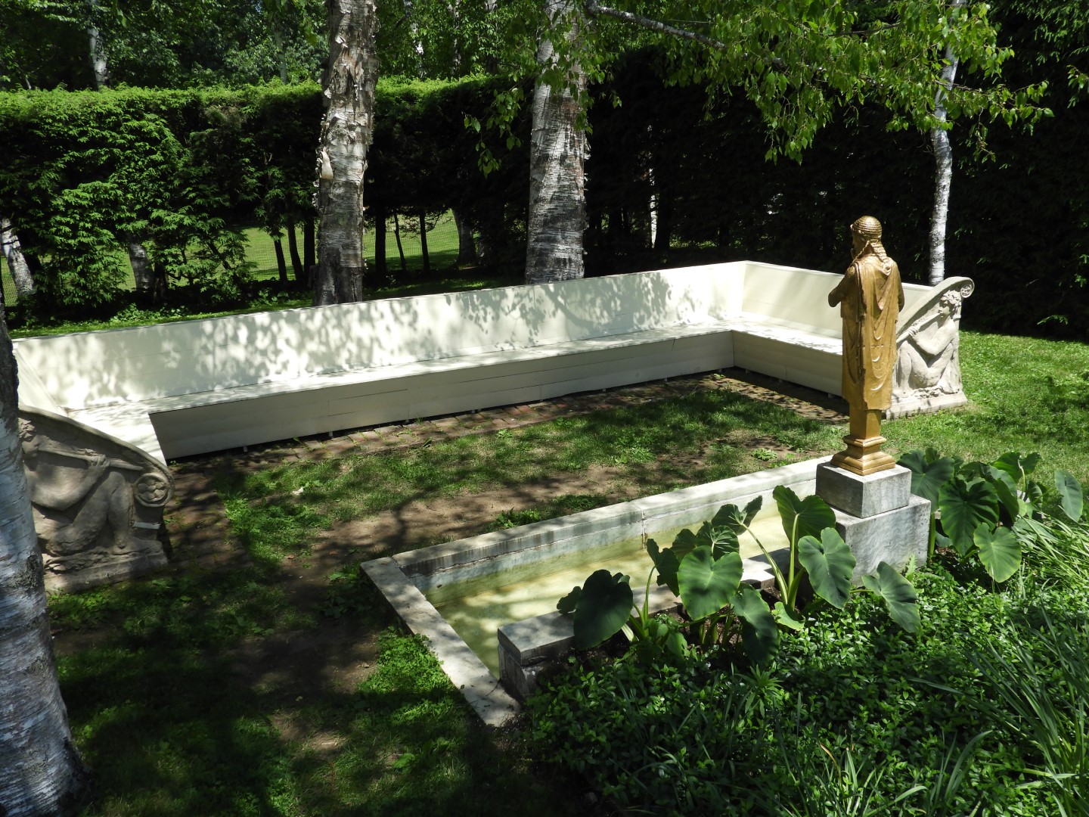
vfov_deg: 46.8
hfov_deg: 60.0
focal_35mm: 30
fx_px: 944
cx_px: 544
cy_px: 408
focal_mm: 5.4
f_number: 3.5
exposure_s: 1/800
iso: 100
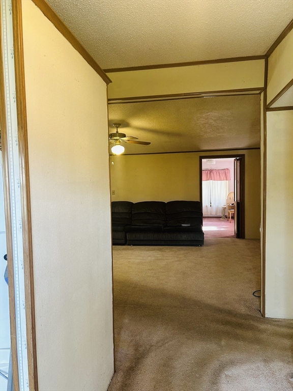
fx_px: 293
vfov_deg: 67.3
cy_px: 196
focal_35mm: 26
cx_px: 146
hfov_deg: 53.1
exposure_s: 1/60
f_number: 1.5
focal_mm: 5.7
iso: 125
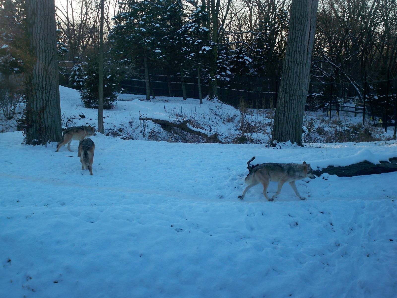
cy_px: 149
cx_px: 198
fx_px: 505
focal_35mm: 44
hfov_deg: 42.9
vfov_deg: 32.9
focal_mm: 7.8
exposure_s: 1/250
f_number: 3.5
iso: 80
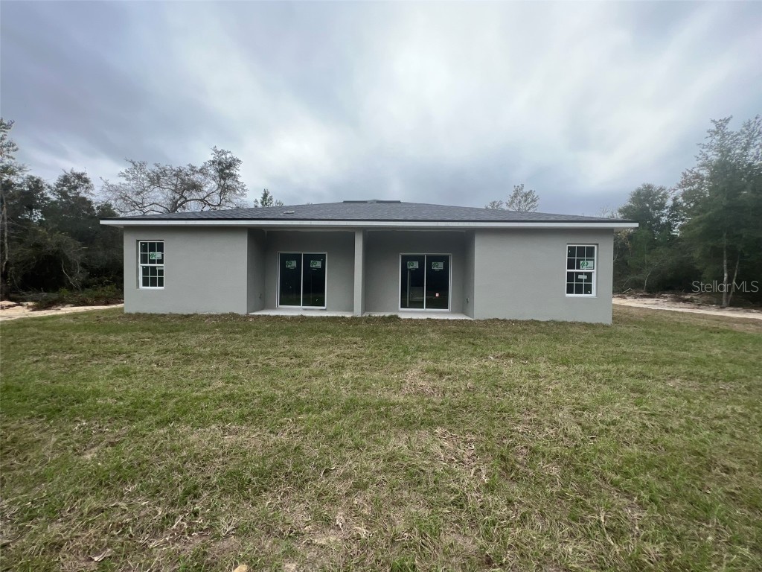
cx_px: 381
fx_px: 286
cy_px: 286
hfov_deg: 106.2
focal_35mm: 13
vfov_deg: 89.9
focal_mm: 1.57
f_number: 1.8
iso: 32
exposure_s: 1/752
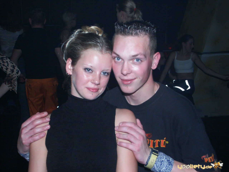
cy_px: 86
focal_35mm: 46
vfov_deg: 31.5
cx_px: 114
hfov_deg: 41.2
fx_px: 304
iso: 200
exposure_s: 1/45
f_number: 3.5
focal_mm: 11.82
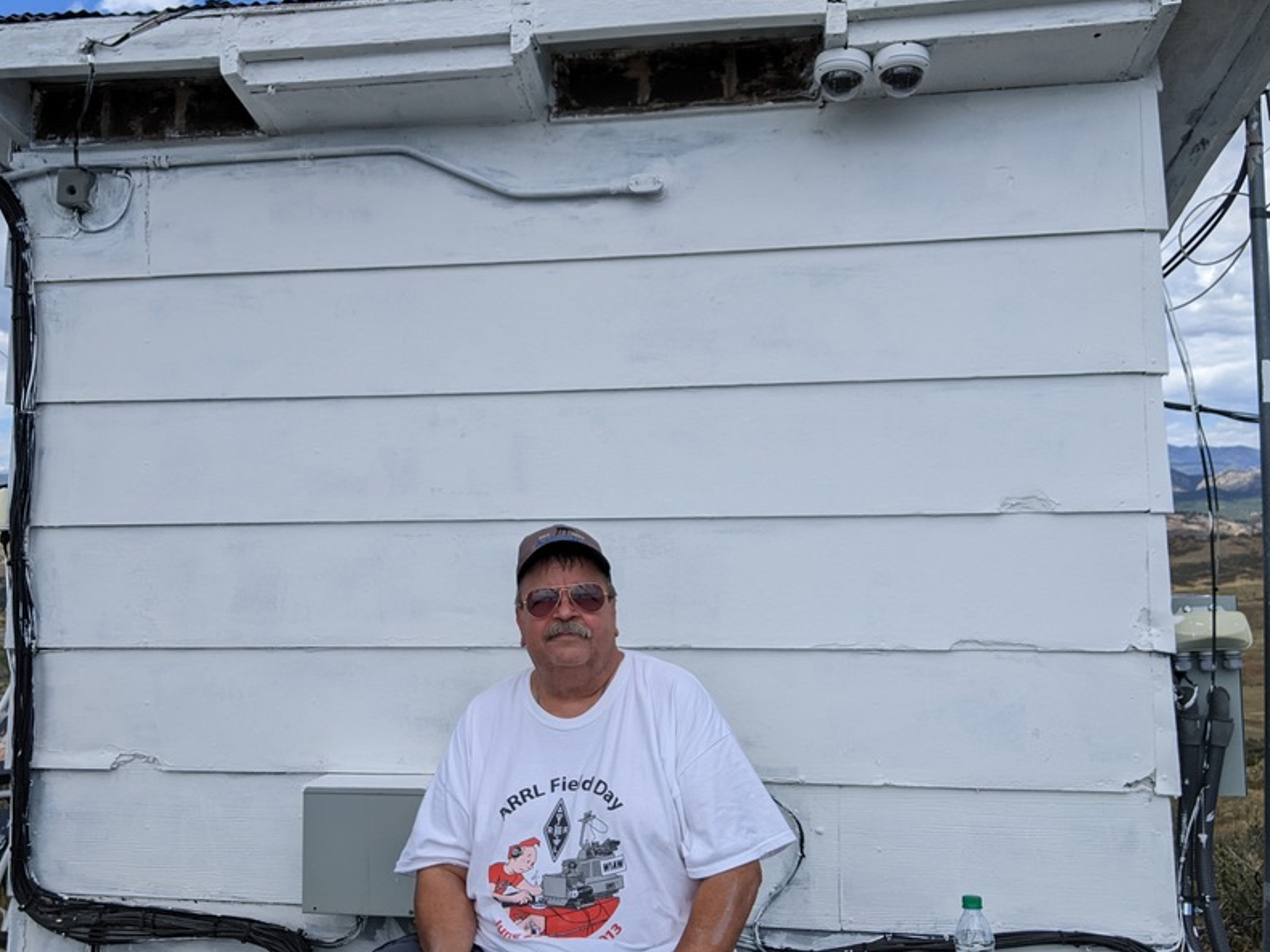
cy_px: 508
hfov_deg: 52.6
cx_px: 588
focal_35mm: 35
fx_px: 1284
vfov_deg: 40.7
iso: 62
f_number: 1.8
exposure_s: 1/3356
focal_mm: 4.44
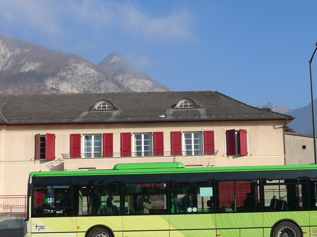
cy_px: 155
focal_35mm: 43
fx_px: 394
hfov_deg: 43.5
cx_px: 199
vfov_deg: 33.4
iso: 80
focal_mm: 6
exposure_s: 1/1300
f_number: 2.8
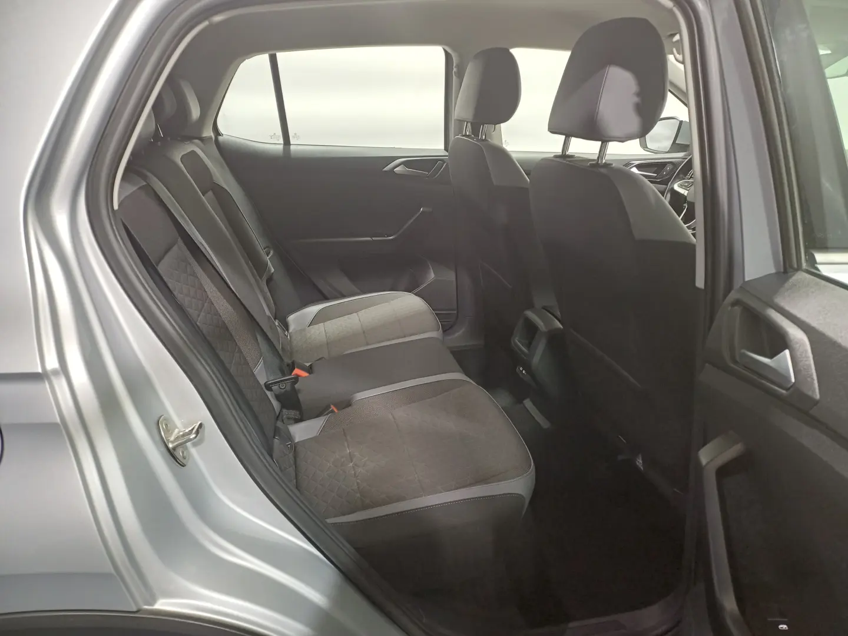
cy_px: 318
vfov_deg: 54.9
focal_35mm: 25
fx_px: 612
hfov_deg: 69.4
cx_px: 424
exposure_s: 1/25
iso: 500
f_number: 1.8
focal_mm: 4.65
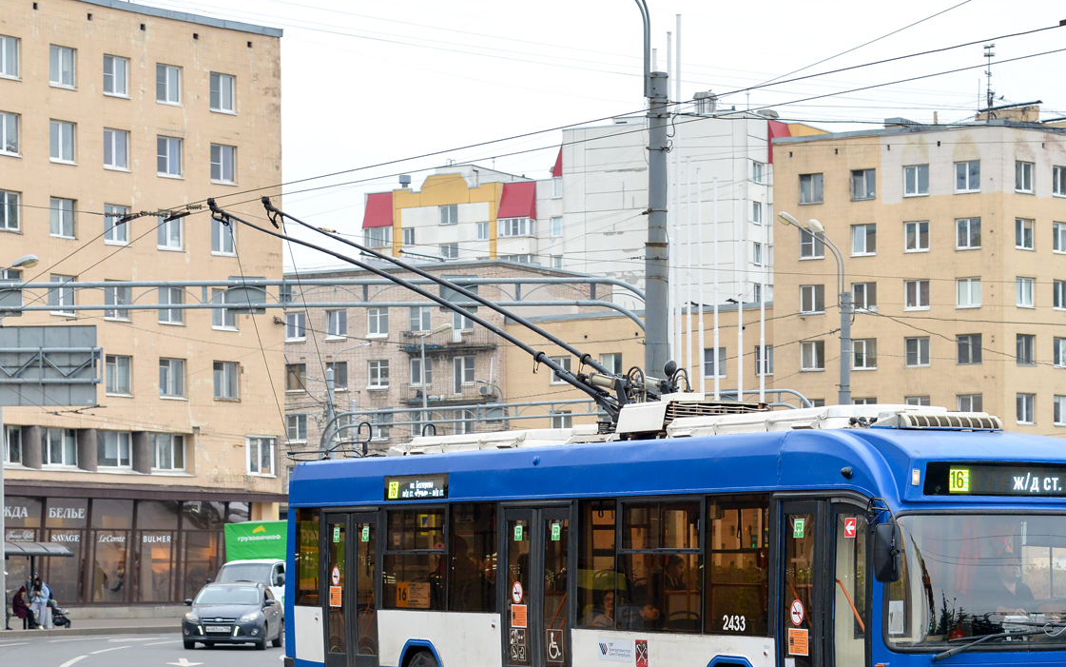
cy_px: 425
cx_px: 706
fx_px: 2615
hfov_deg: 22.9
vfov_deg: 14.5
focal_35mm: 90
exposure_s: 1/320
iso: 800
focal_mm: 66
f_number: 5.6
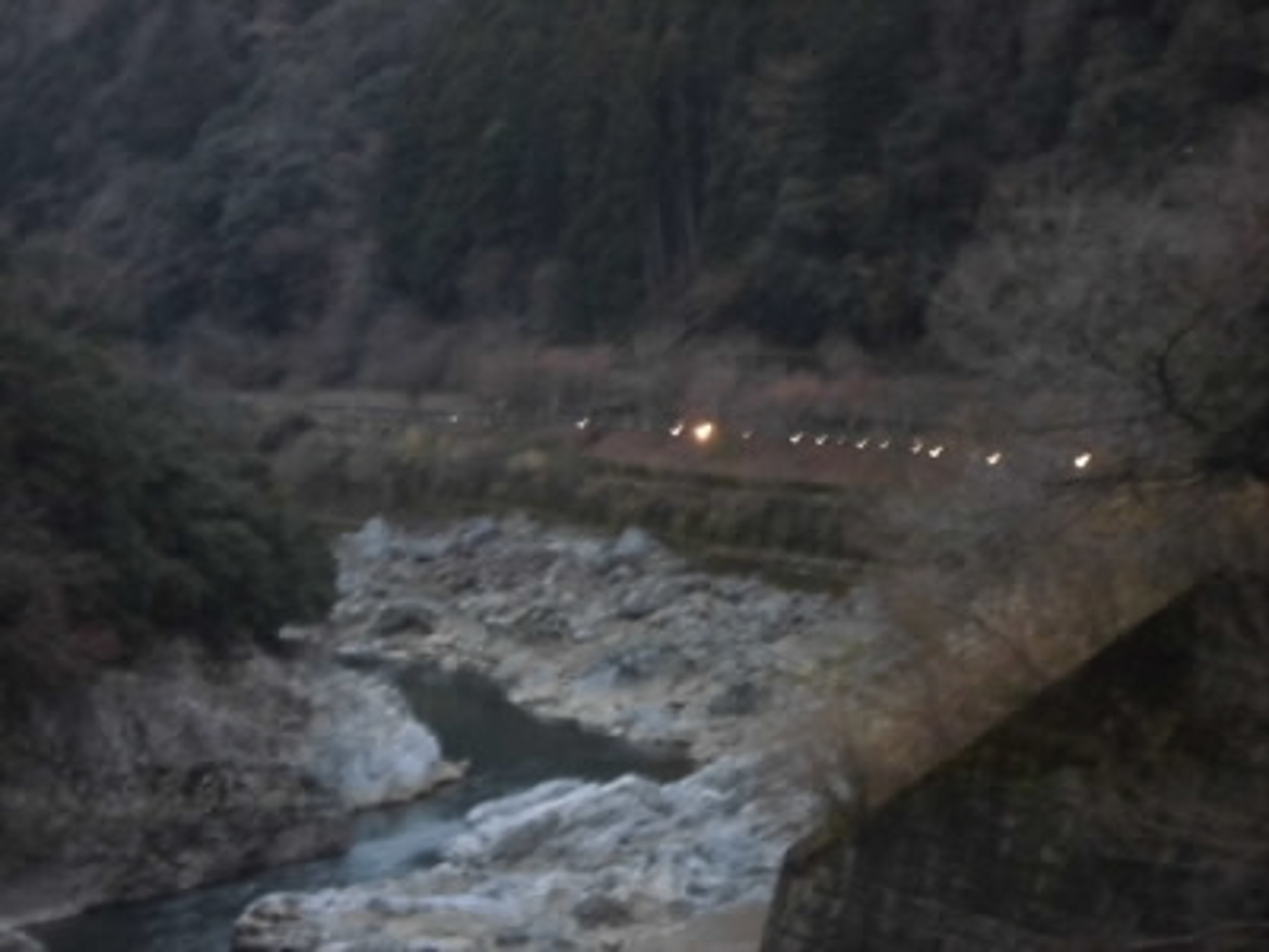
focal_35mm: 107
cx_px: 634
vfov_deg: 13.8
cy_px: 476
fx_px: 3923
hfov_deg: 18.4
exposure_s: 1/8
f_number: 5.1
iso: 400
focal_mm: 19.2
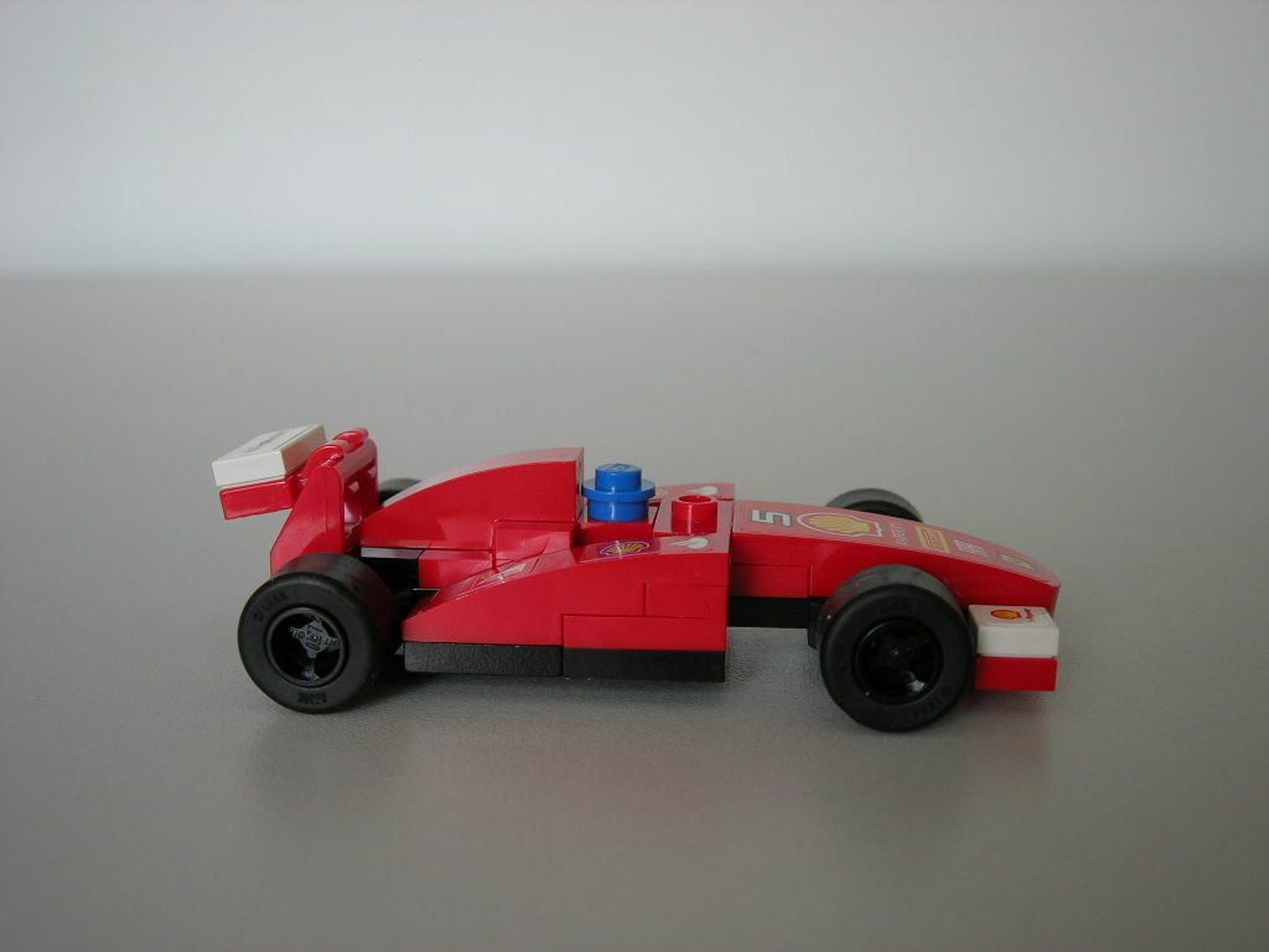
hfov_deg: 45.8
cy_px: 476
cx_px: 634
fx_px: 1503
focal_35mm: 41
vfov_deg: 35.1
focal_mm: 8.5
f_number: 2.9
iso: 64
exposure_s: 1/28
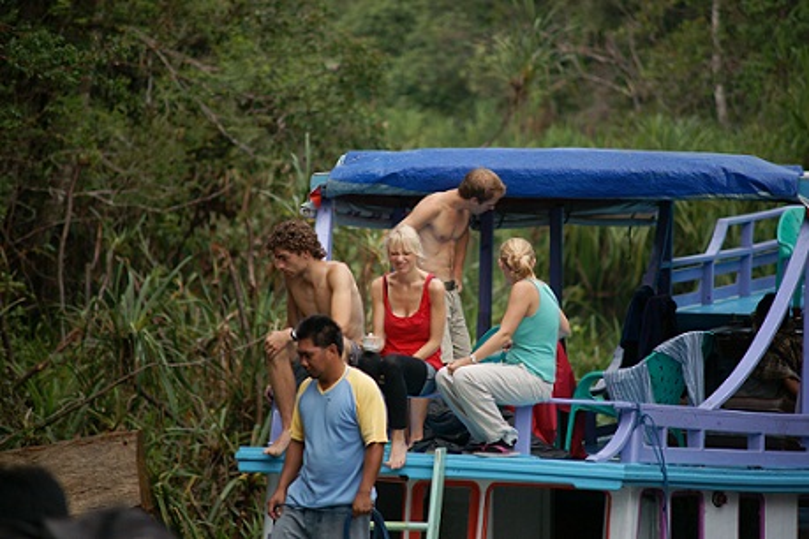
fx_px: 4719
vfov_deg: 6.5
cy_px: 270
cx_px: 404
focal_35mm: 210
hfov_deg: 9.8
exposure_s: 1/750
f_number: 4
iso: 320
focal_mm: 210
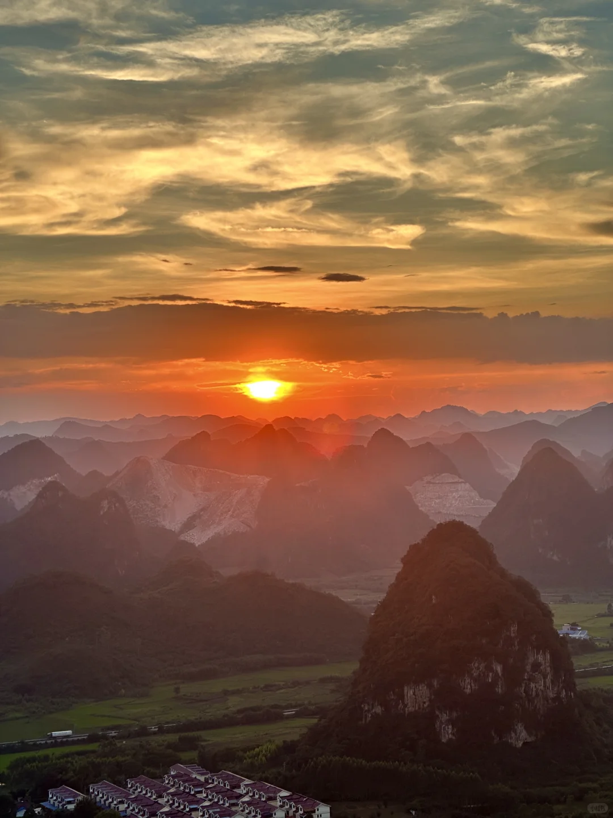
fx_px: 1818
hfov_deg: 19.1
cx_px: 306
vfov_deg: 25.3
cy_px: 409
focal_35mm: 77
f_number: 2.8
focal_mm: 9
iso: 32
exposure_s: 1/204
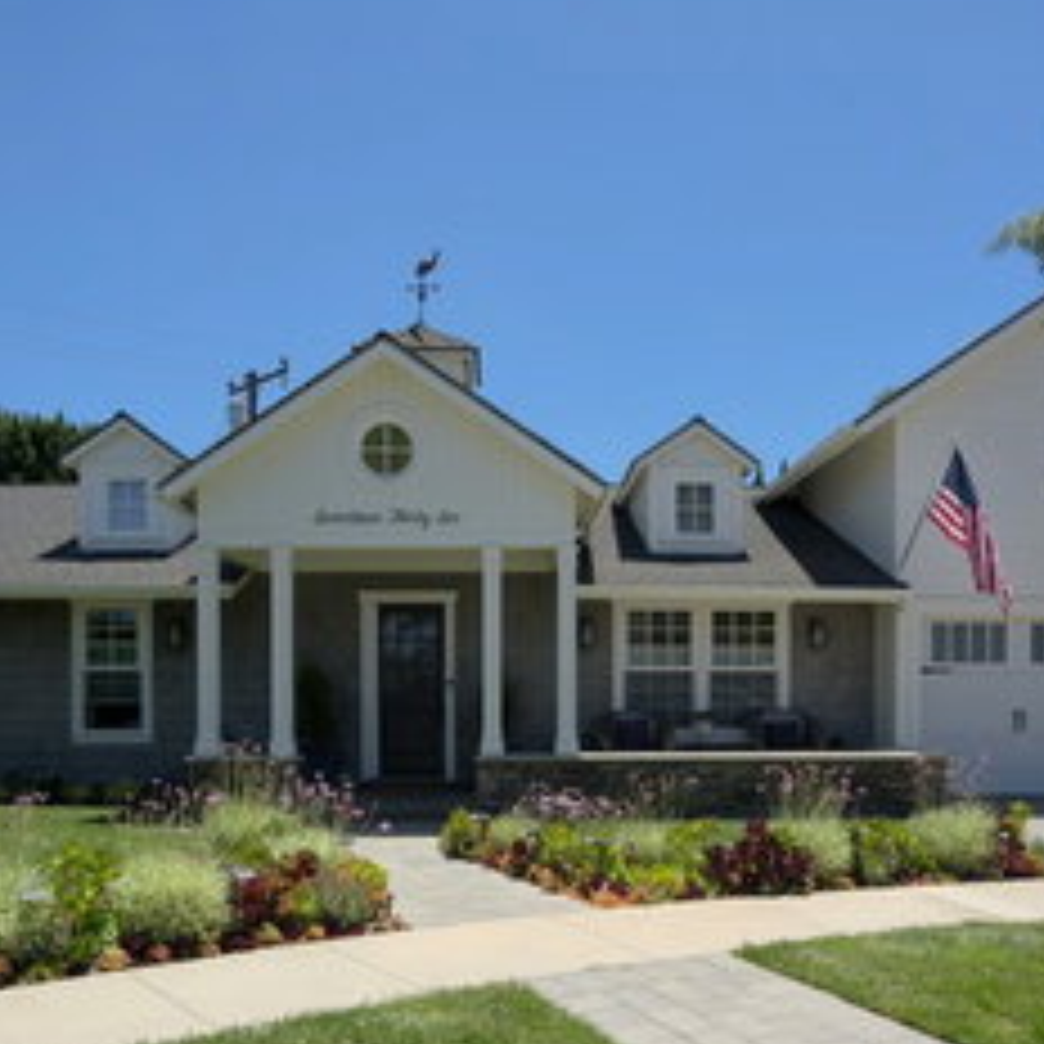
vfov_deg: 52.5
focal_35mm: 30
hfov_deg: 54.0
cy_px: 731
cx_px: 567
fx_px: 1024
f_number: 10
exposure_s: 1/160
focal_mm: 16
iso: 100
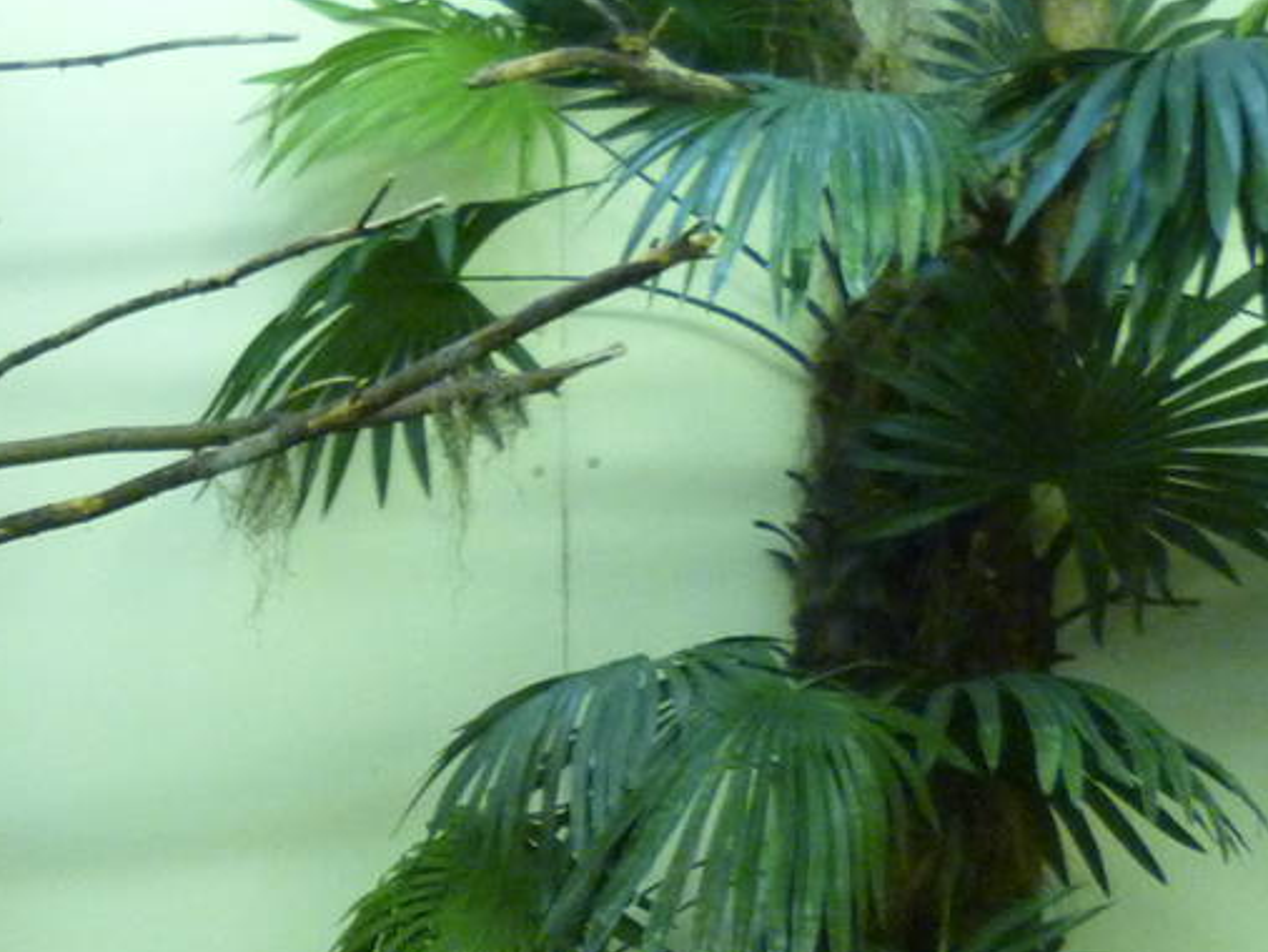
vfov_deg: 18.0
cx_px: -293
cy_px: 1070
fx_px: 2895
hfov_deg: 22.6
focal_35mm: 79
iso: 400
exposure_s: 1/20
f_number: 2.8
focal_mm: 4.5
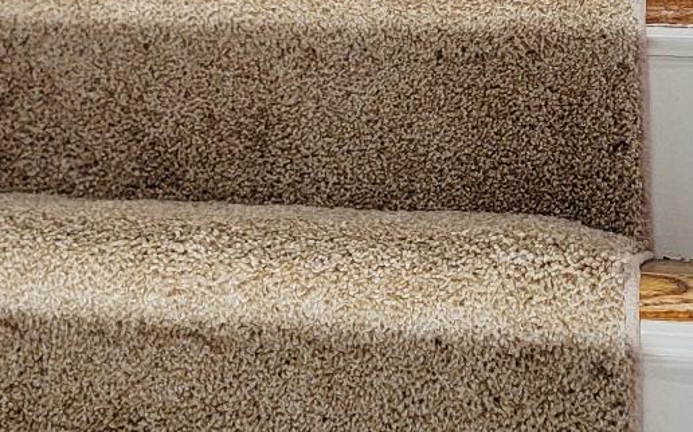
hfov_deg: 20.6
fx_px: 1907
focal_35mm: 101
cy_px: -490
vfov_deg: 11.4
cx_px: 279
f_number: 1.8
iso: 250
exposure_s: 1/60
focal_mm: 6.7
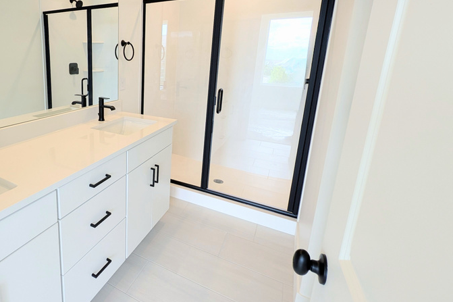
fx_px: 239
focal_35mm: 19
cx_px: 128
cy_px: 116
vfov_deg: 63.7
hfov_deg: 81.8
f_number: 1.95
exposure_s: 1/120
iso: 60
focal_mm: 2.23
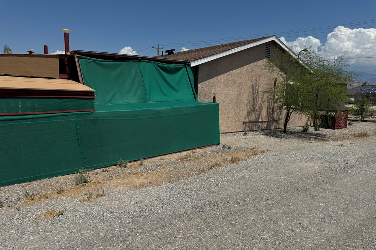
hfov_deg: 69.4
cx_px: 187
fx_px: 271
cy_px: 139
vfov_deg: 49.4
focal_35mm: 26
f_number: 1.78
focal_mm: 6.76
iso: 80
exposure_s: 1/10417
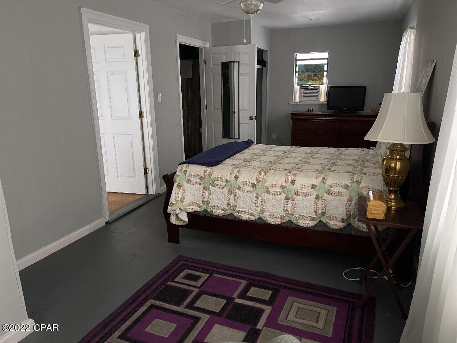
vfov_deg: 53.1
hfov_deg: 67.3
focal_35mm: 26
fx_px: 343
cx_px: 228
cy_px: 172
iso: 640
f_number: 1.6
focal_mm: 5.1
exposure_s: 1/30
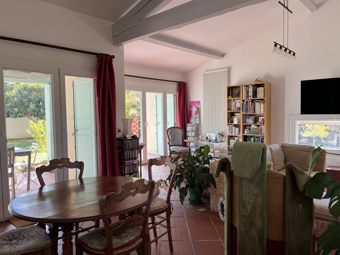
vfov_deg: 53.1
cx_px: 170
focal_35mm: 26
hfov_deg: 67.3
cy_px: 128
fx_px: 255
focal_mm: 5.1
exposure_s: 1/121
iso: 50
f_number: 1.6
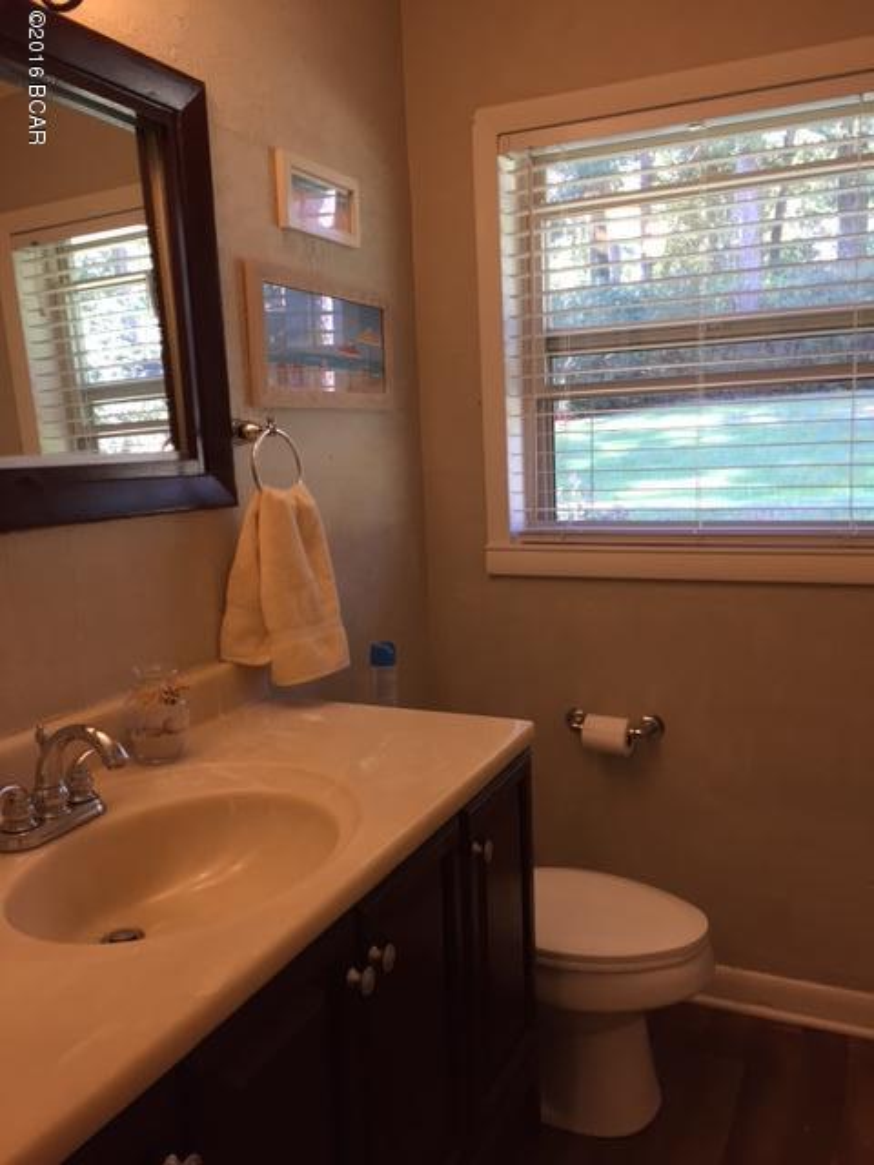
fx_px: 976
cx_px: 437
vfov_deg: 61.7
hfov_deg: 48.2
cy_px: 582
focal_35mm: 29
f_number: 2.2
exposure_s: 1/30
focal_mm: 4.15
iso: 64
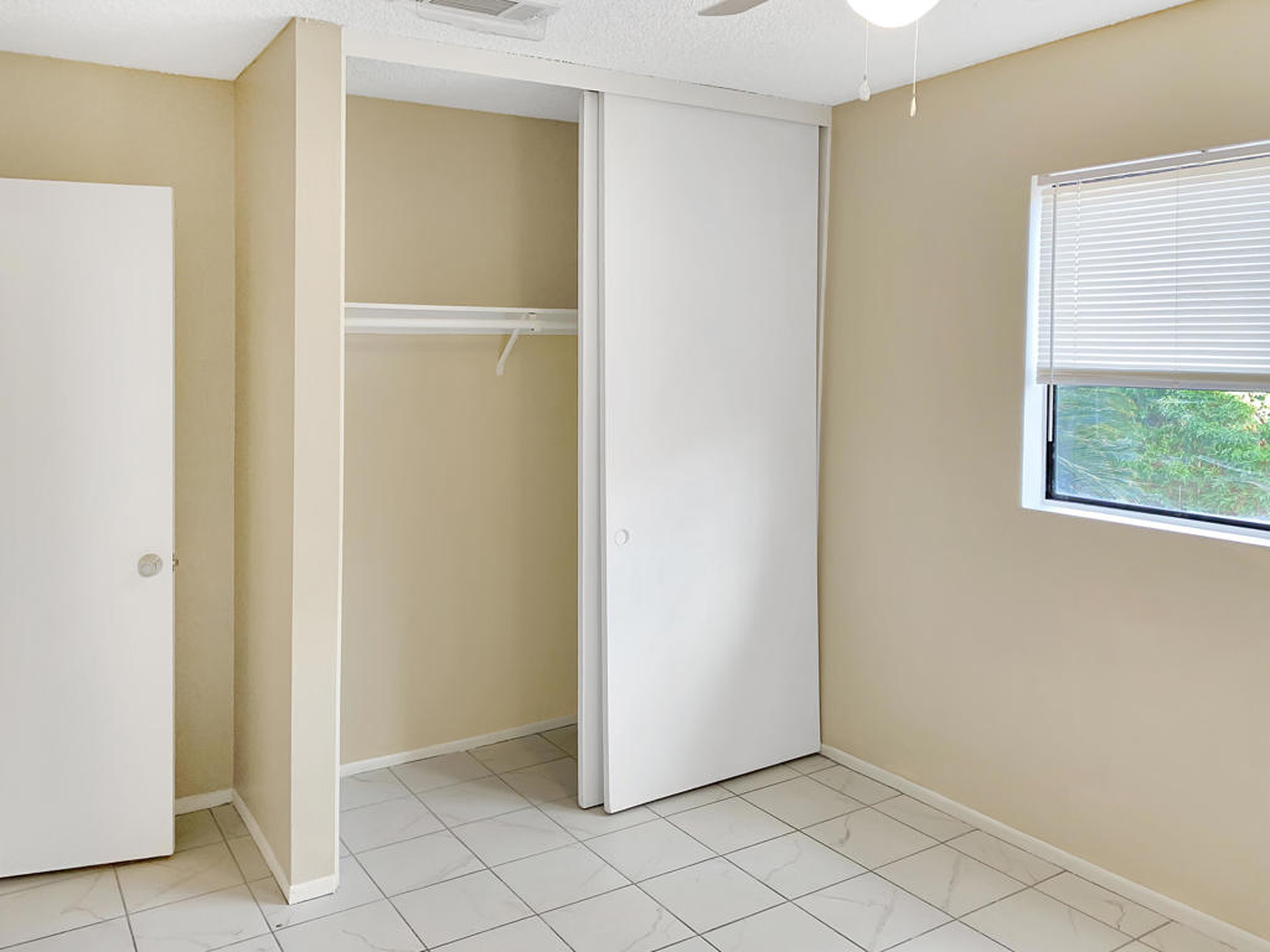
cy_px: 476
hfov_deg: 67.3
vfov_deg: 53.1
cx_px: 635
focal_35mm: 26
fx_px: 954
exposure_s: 1/60
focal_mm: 4.25
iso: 125
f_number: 1.8
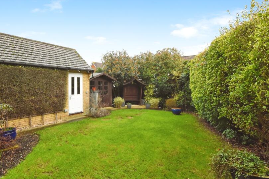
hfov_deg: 86.5
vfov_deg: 64.5
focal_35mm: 19
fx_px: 142
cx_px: 117
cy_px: 84
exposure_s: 1/400
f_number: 8
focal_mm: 10
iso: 1250
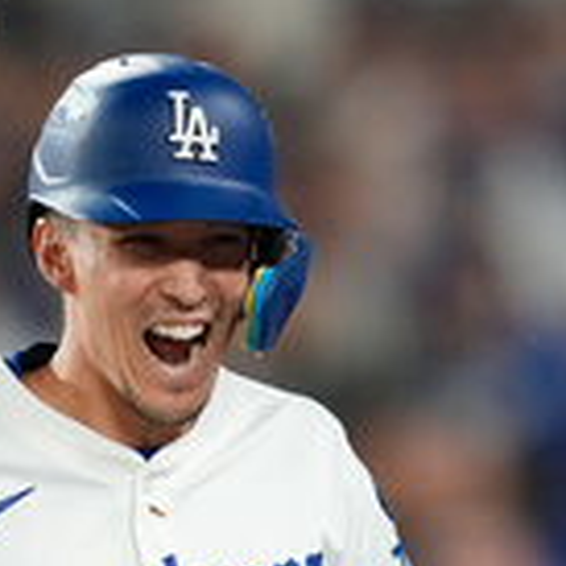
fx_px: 23438
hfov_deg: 1.4
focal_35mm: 1267
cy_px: 659
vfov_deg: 1.4
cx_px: 372
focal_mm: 400
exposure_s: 1/1600
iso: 2500
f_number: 2.8
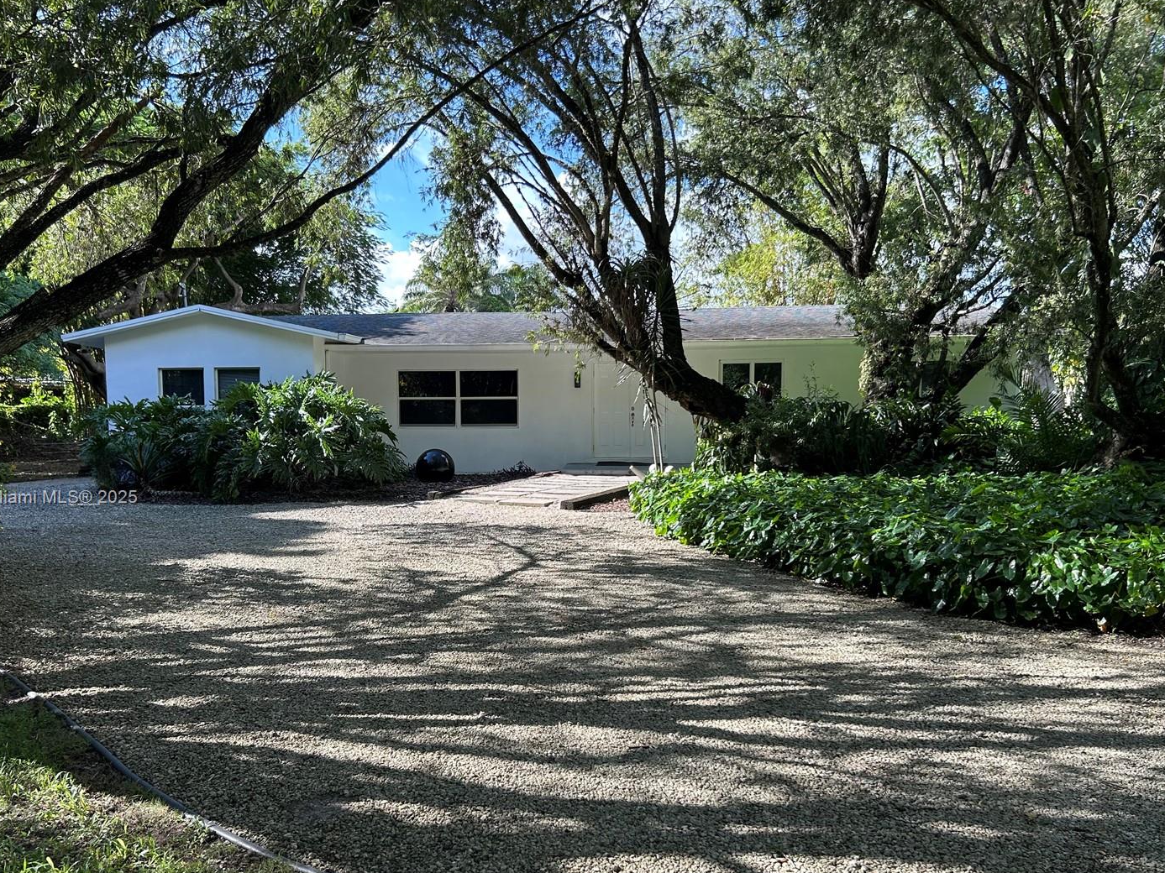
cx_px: 541
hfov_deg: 59.9
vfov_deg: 46.7
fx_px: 1010
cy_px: 499
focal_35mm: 30
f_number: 1.5
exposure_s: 1/728
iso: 50
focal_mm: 5.7
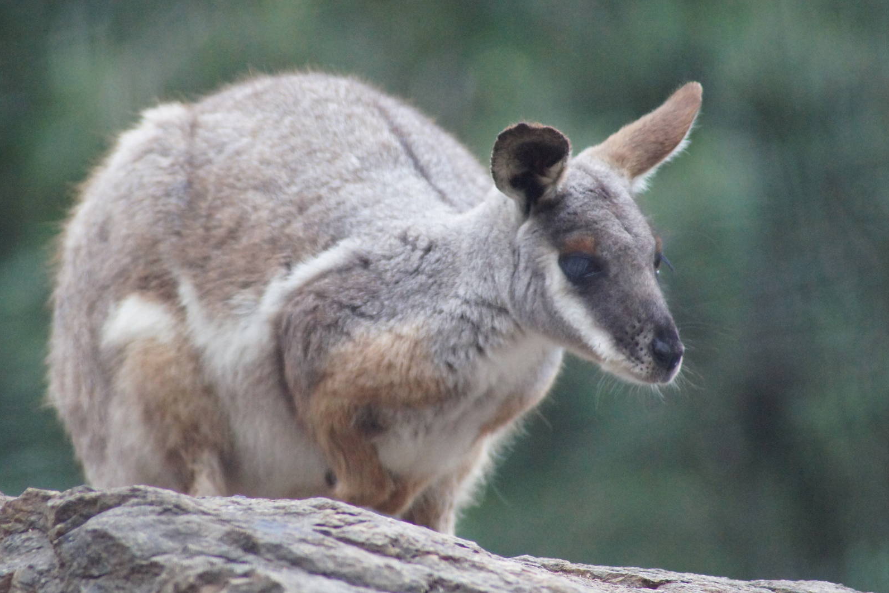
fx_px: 11160
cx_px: 444
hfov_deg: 4.6
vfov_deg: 3.0
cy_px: 297
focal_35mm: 452
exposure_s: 1/640
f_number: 6.3
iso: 3200
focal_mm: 300
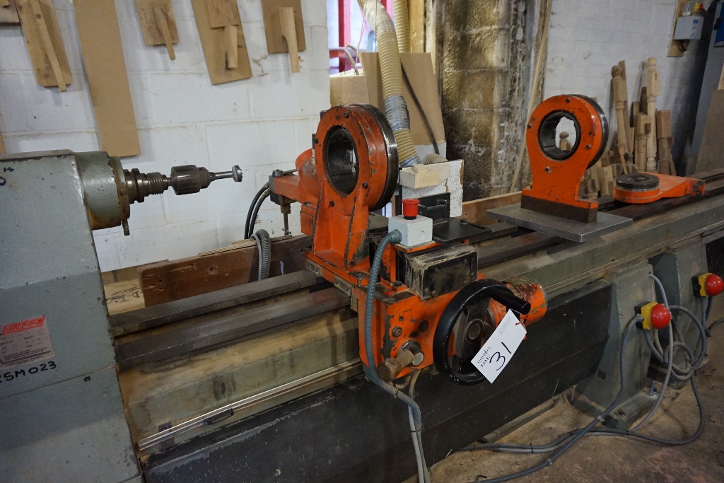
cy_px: 242
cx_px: 362
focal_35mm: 24
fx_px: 483
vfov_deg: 53.1
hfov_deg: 73.7
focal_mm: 16
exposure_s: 1/40
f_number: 3.5
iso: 3200
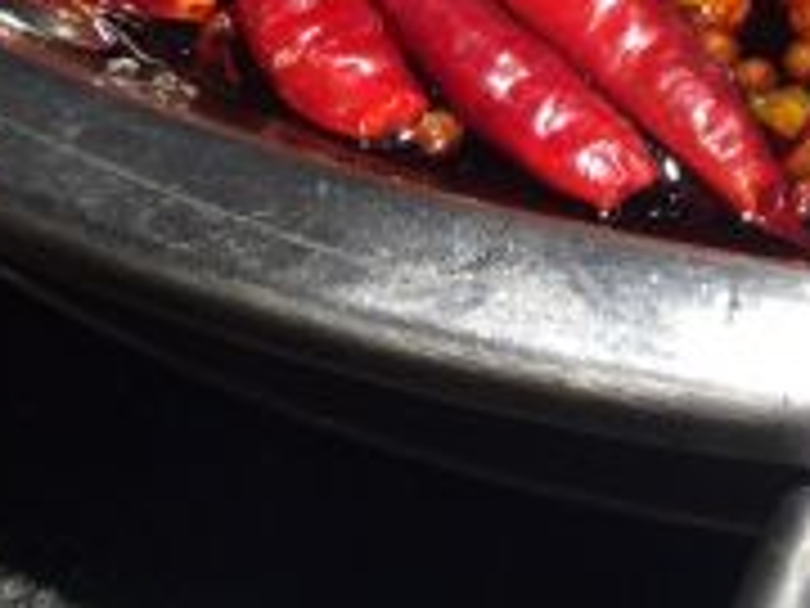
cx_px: 1080
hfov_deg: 16.4
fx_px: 2644
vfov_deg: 11.9
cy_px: -552
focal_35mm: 113
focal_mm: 4.15
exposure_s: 1/60
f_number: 2.2
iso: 40
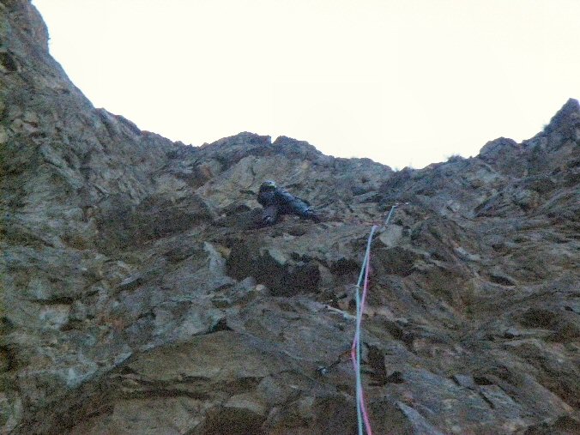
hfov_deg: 19.3
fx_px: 1709
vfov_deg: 14.5
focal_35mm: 102
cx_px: 290
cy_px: 218
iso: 800
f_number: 5.1
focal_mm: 18.2
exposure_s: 1/500
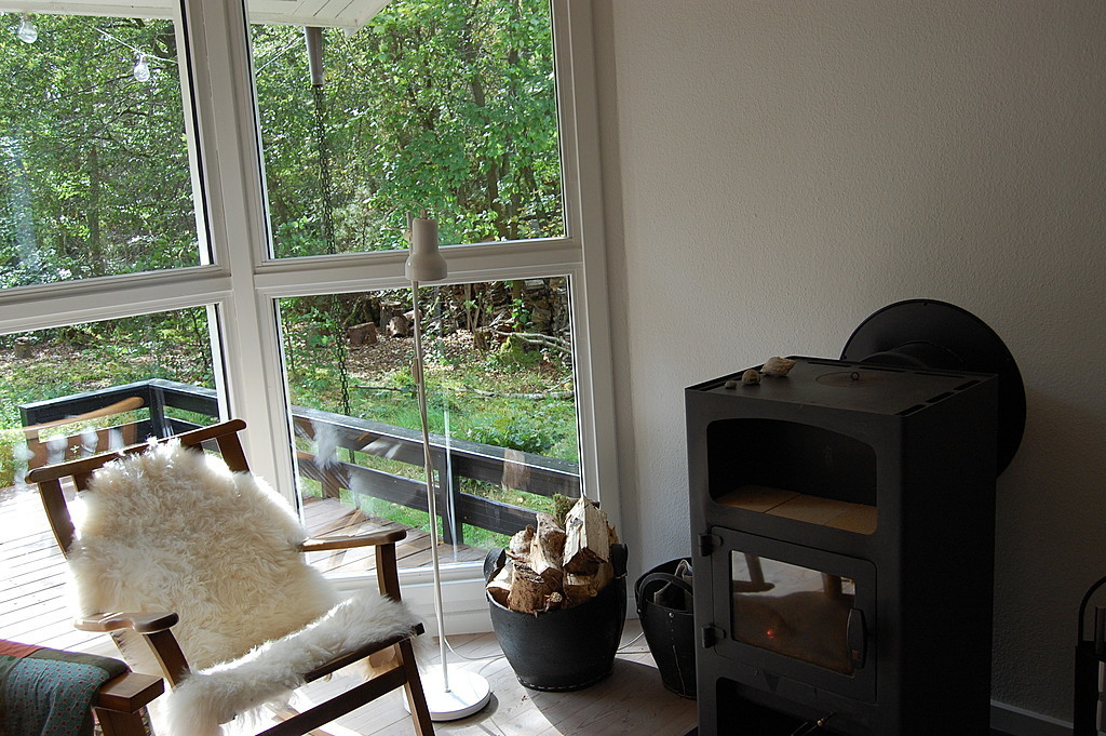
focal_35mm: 33
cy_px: 368
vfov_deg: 39.9
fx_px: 1013
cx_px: 553
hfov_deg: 57.3
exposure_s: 1/125
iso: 360
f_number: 5.6
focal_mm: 22
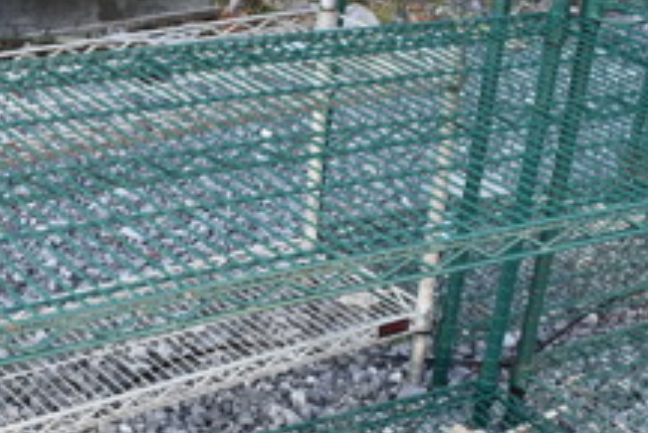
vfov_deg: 17.5
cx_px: 167
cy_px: 457
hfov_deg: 26.3
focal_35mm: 76
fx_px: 1369
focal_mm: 18
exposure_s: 1/250
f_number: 4.5
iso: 400
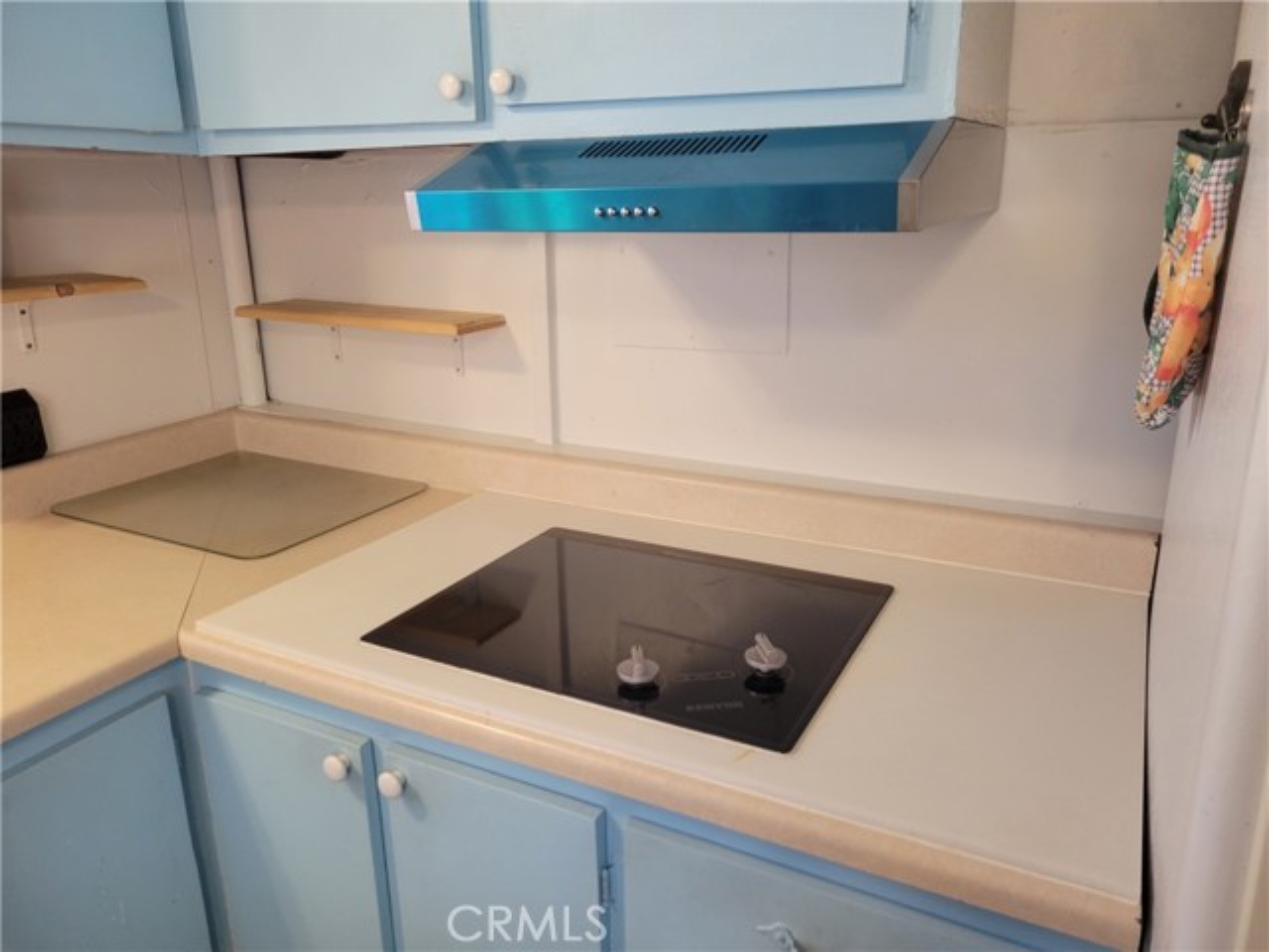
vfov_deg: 53.1
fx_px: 953
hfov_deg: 67.3
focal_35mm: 26
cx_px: 634
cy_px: 476
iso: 250
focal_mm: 5.4
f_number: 1.8
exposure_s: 1/60
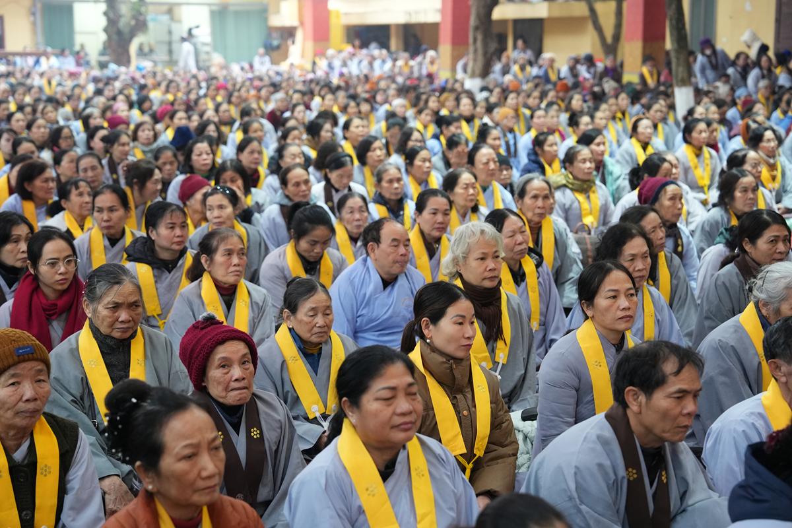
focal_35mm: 70
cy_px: 264
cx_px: 396
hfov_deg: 28.8
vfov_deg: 19.5
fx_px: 1540
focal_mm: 70
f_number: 4
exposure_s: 1/100
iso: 4000
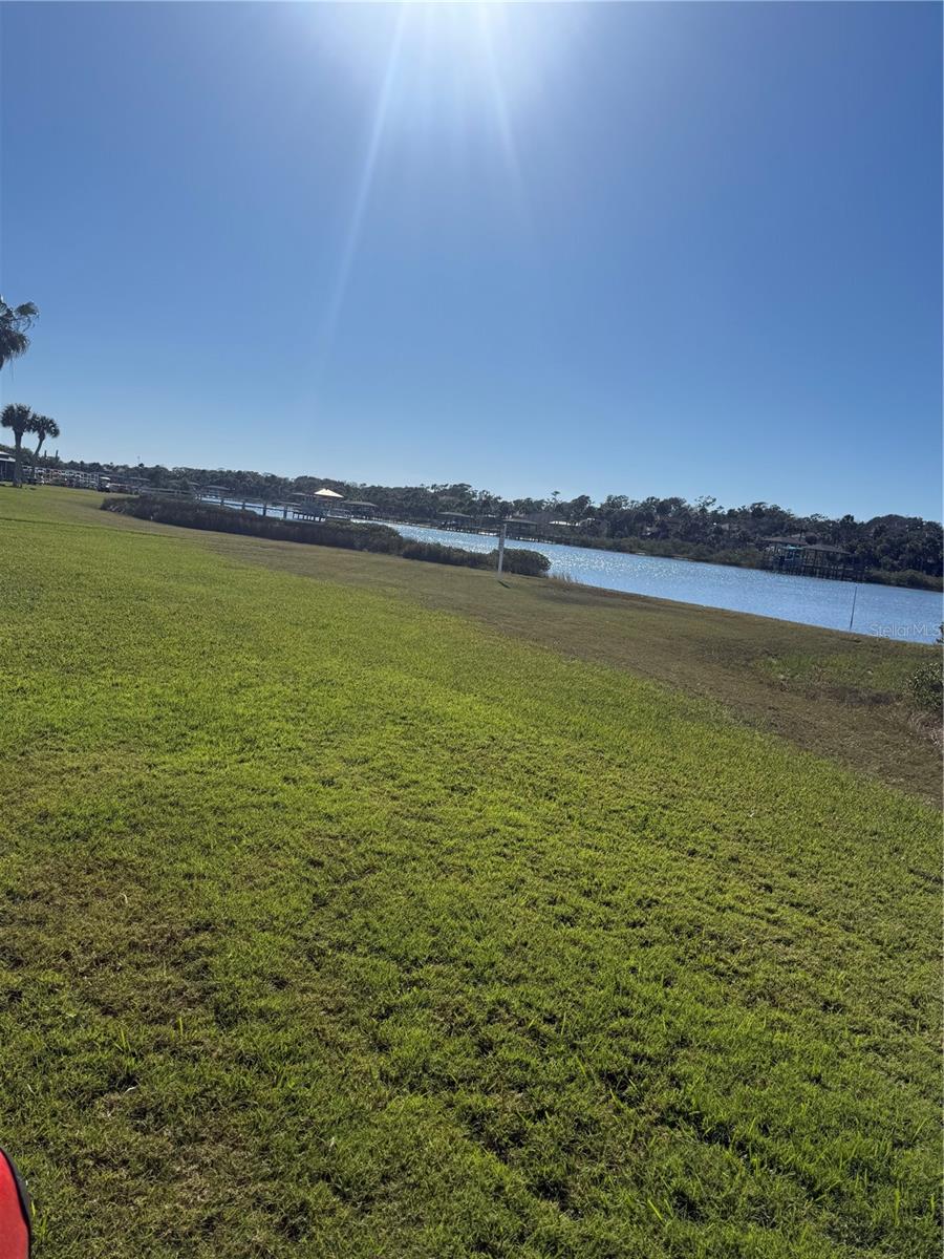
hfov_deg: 56.8
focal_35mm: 24
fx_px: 873
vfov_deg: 71.6
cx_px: 472
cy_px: 630
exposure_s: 1/10309
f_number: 1.78
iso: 80
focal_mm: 6.76
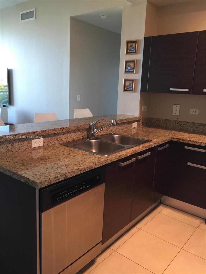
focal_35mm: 29
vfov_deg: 61.7
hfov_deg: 48.2
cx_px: 103
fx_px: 230
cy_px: 137
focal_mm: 4.15
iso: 40
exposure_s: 1/15
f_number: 2.2
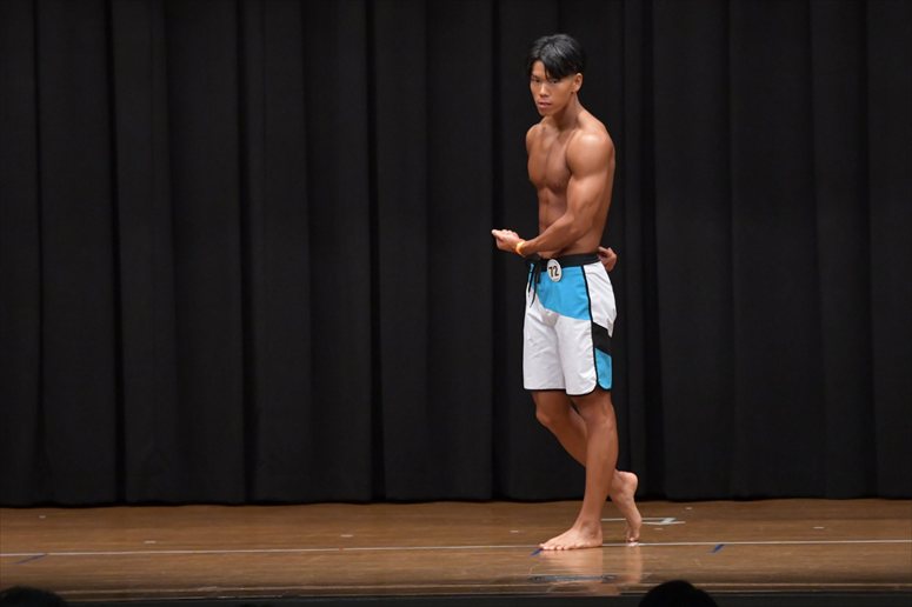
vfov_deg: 6.1
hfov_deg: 9.2
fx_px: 5697
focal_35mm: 225
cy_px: 304
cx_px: 456
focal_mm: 150
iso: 6400
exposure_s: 1/400
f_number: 5.6
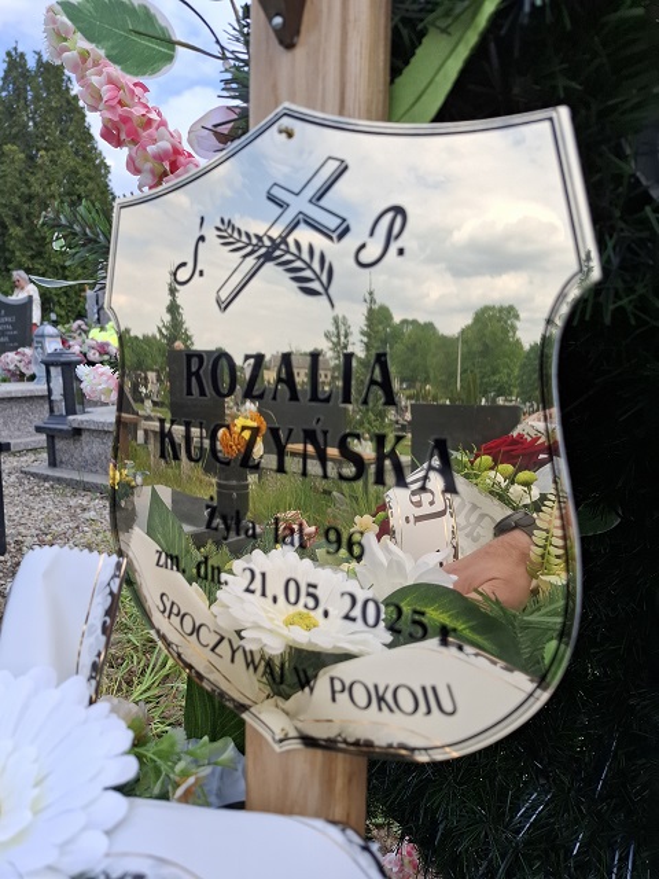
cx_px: 330
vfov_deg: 73.9
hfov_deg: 58.9
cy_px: 440
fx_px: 584
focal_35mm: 23
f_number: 1.8
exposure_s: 1/894
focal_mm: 5.54
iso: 50
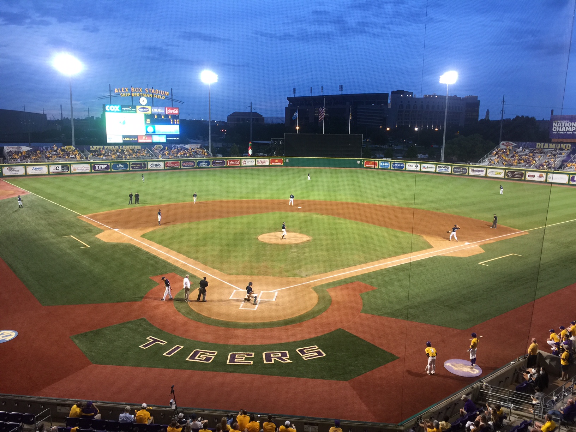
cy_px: 216
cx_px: 288
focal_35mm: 29
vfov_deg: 48.2
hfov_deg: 61.7
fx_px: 483
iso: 32
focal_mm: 4.15
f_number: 2.2
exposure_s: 1/15
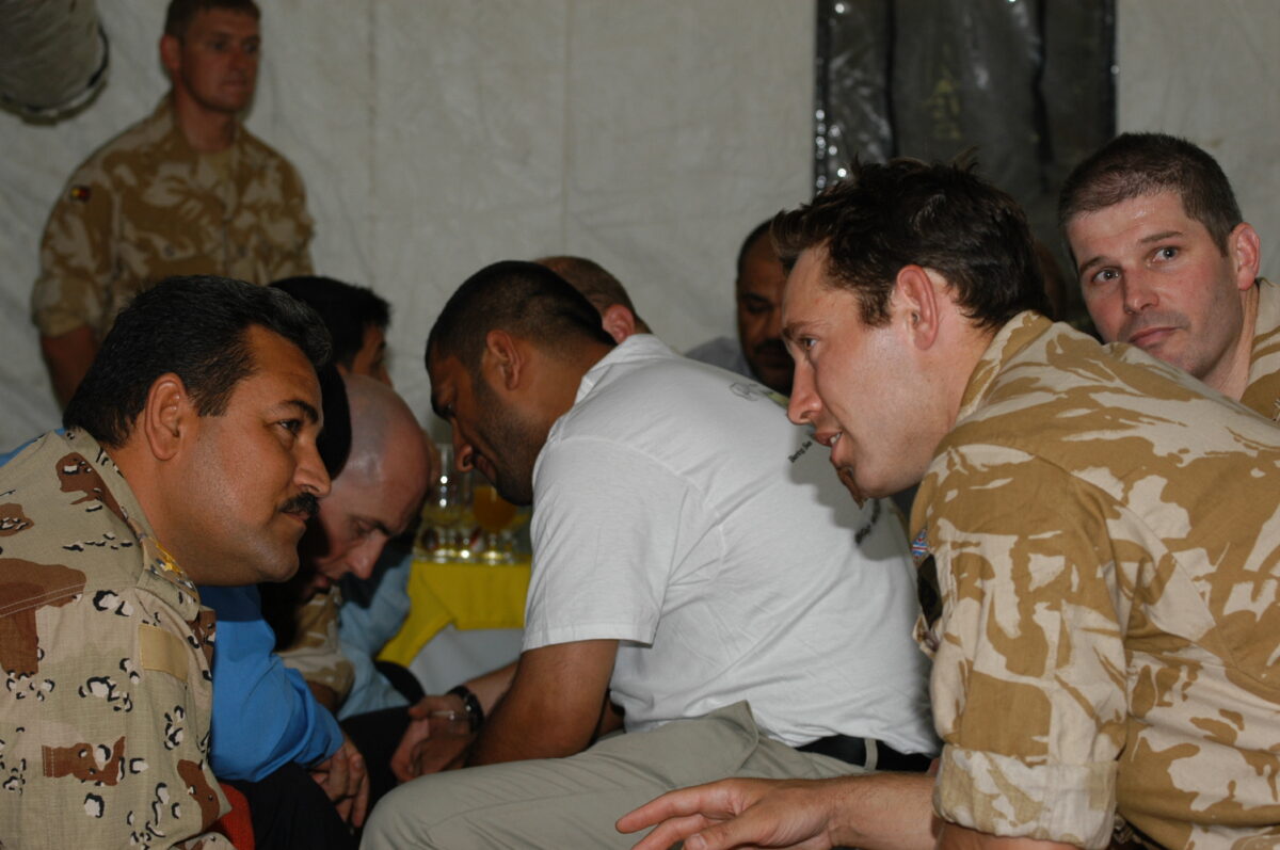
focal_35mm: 105
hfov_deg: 19.5
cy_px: 425
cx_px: 640
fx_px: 3729
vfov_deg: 13.0
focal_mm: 70
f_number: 5
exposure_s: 1/125
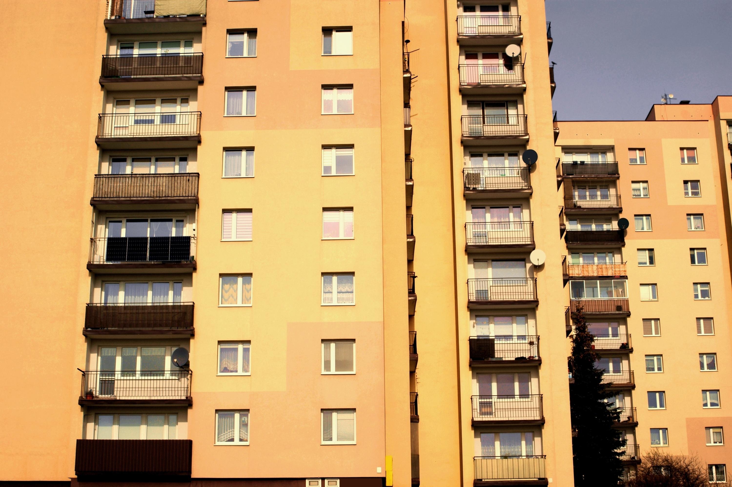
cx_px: 366
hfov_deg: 37.9
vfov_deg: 25.7
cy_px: 244
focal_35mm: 52
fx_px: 1067
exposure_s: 1/250
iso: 100
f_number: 13
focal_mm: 35
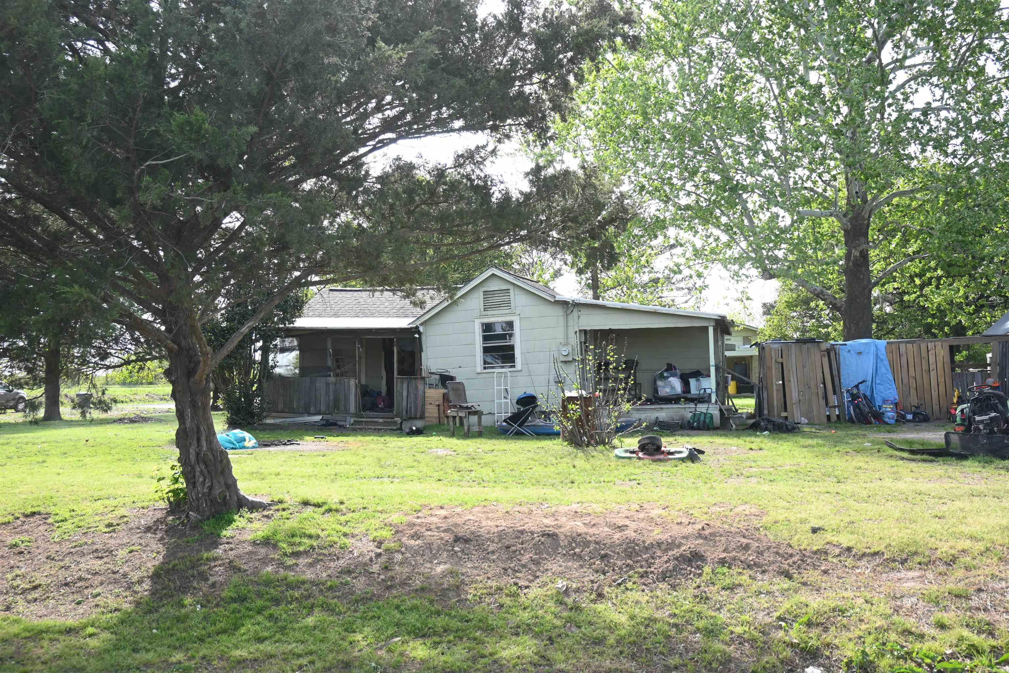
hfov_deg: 57.2
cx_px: 504
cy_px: 336
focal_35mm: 33
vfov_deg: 40.0
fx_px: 925
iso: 100
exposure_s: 1/200
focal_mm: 22
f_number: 4
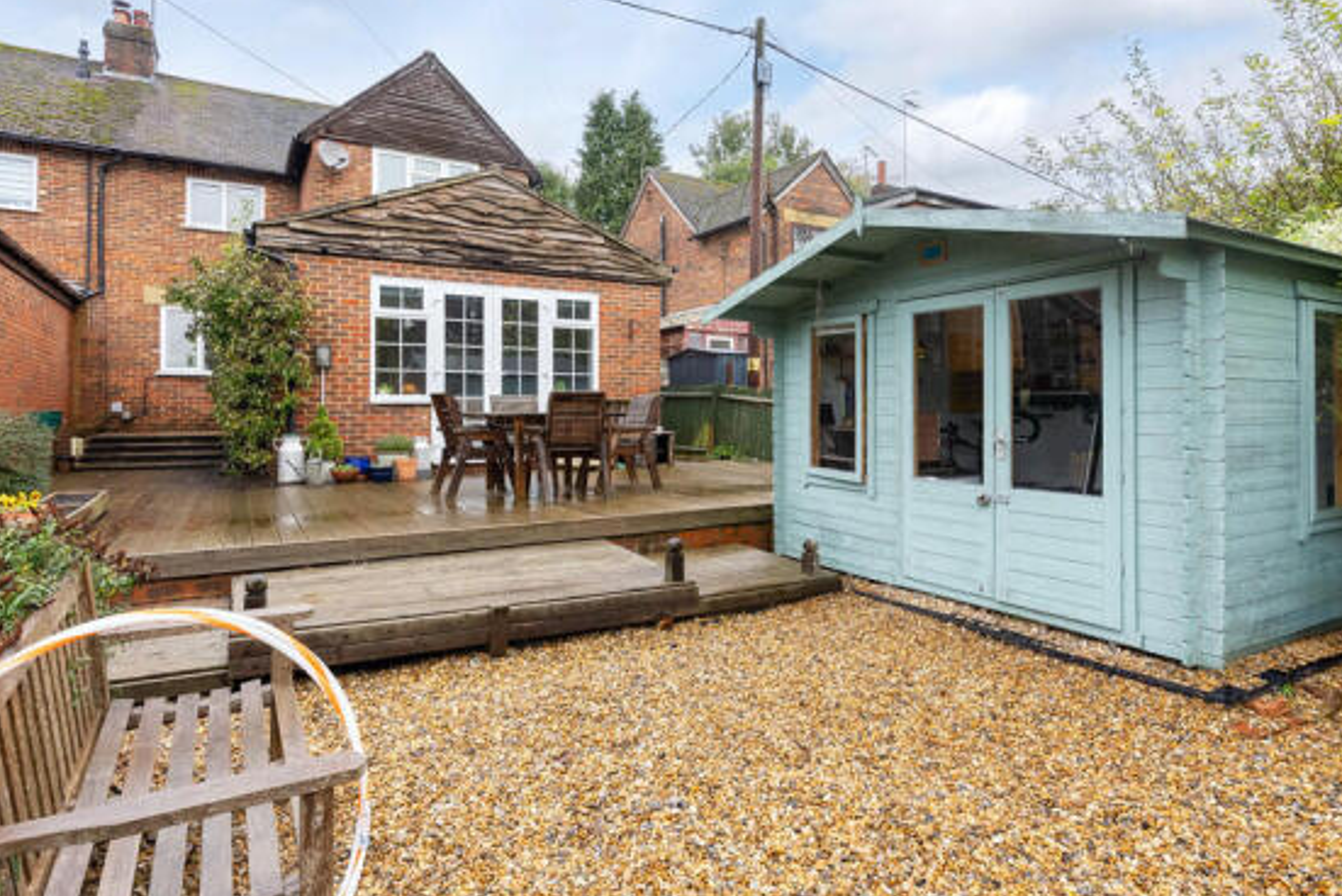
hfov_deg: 85.1
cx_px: 677
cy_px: 383
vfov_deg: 62.7
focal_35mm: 20
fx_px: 731
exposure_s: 1/250
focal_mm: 16.5
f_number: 7.1
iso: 800
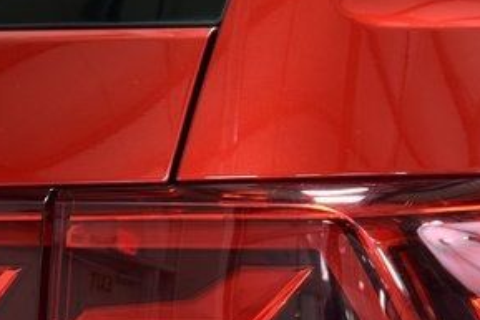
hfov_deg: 11.9
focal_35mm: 173
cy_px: 283
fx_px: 2308
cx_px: 221
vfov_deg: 7.9
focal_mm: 52
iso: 800
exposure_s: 1/15
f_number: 6.3
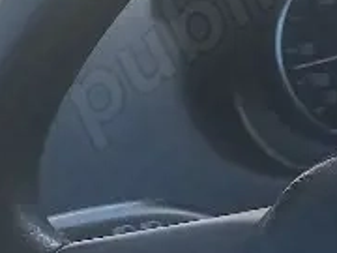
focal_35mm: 128
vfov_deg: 11.5
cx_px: 874
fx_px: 1246
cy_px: -7
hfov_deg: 11.7
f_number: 1.8
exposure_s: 1/625
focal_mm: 5.54
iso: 40
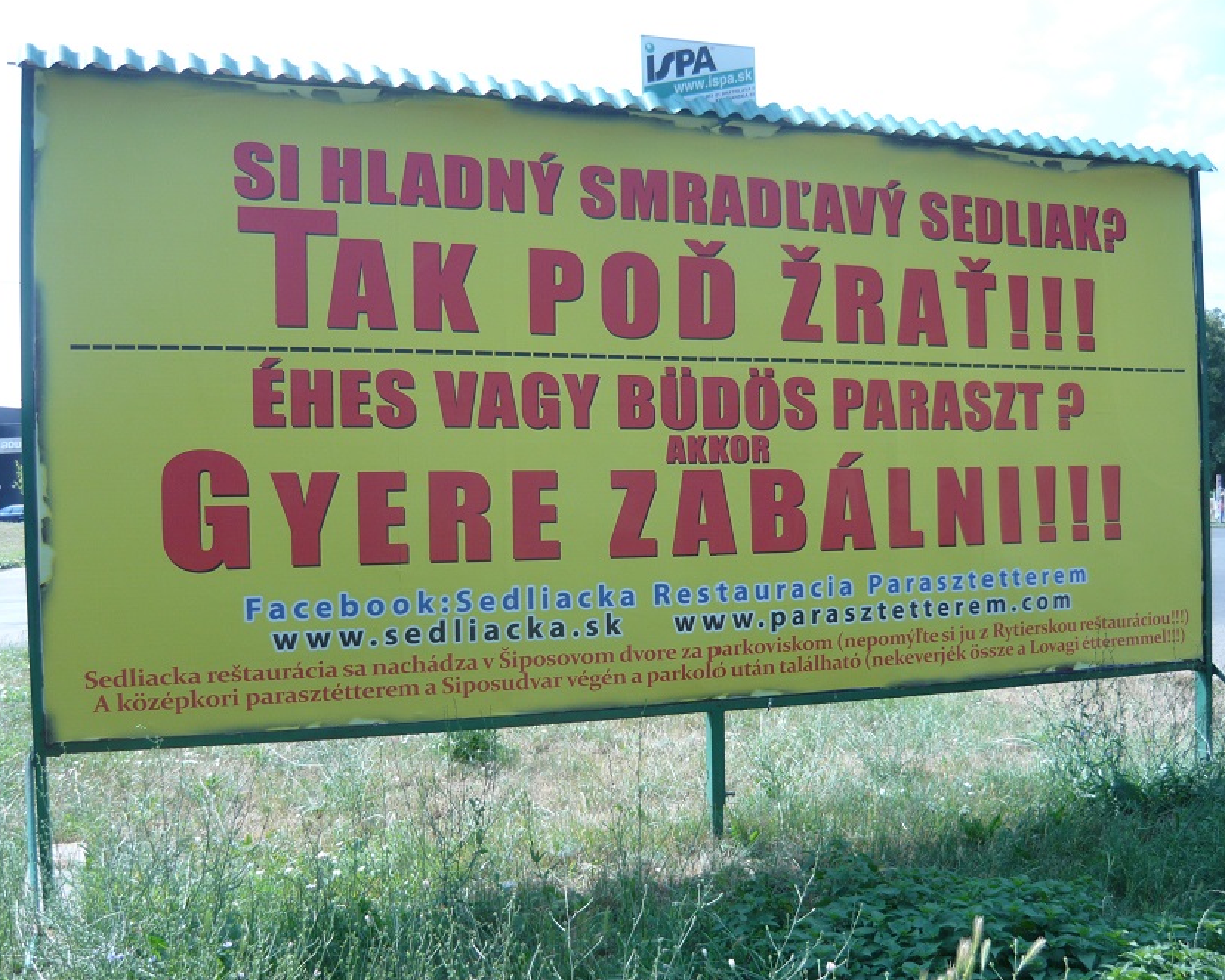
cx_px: 626
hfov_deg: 51.5
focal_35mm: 35
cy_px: 494
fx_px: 1269
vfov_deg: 42.2
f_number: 2.8
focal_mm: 5.5
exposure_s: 1/500
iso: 100
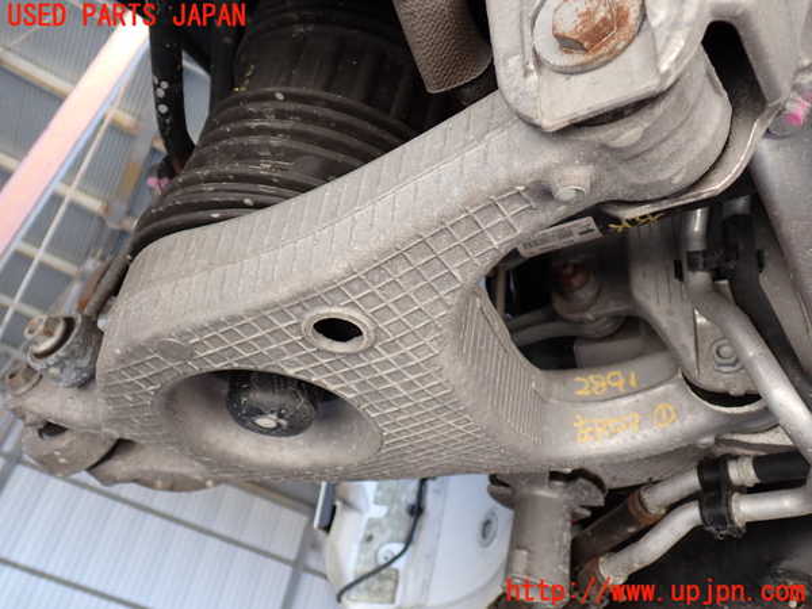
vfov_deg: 44.2
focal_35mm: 32
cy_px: 304
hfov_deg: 56.8
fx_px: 751
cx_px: 406
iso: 100
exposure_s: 1/125
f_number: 2.4
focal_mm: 5.79
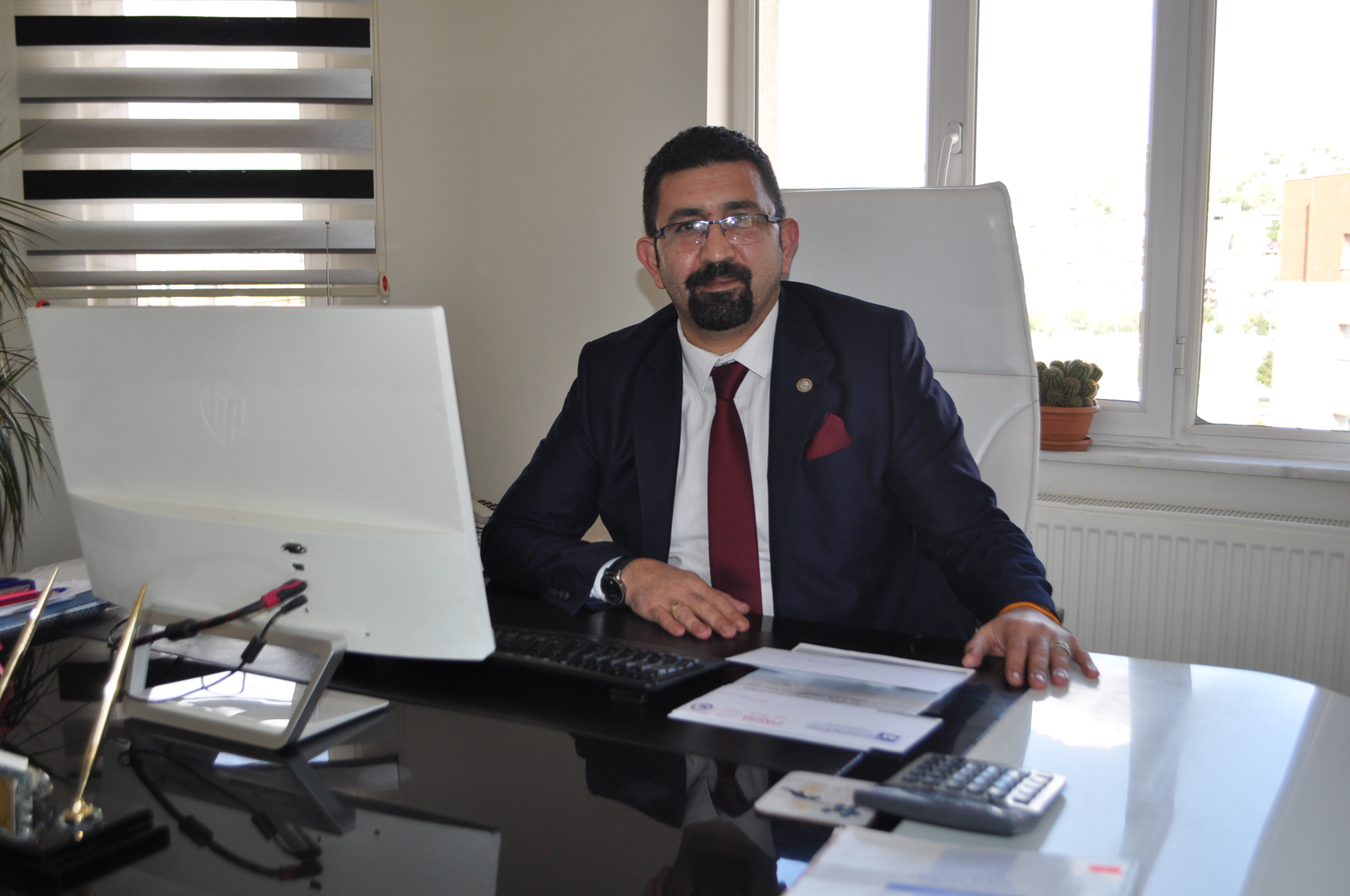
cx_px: 675
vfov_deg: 36.8
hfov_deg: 53.2
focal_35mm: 36
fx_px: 1348
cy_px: 448
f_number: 4
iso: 360
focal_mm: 24
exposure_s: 1/200
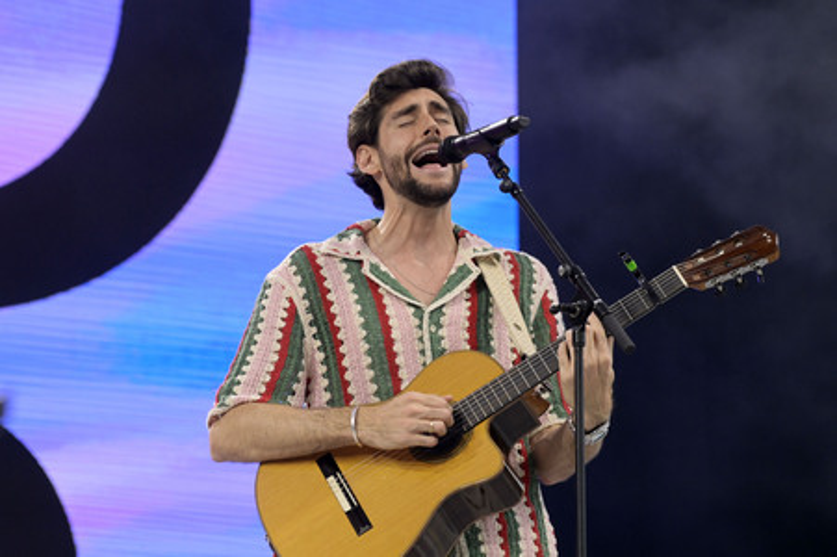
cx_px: 418
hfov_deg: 10.3
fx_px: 4646
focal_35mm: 200
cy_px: 278
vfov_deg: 6.9
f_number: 6.3
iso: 4000
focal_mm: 200
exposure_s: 1/1600
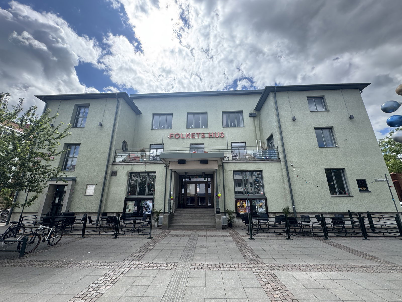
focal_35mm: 14
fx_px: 163
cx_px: 201
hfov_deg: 102.1
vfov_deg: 85.7
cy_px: 151
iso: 50
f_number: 2.2
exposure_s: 1/858
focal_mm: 2.22
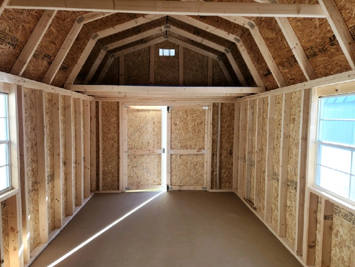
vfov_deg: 58.9
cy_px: 134
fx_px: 236
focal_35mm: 23
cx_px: 178
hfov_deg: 73.9
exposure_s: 1/60.2
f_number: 1.8
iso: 40
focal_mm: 5.4
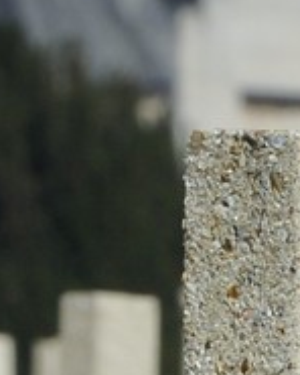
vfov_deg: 1.2
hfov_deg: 1.0
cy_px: 1330
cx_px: -63
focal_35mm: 1621
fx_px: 17991
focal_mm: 200
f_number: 18
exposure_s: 1/200
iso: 200
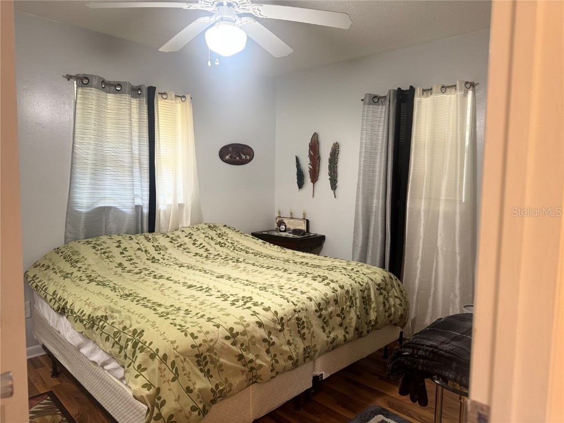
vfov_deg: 56.8
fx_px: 391
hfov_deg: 71.6
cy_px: 212
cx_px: 282
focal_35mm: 24
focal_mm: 6.76
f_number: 1.78
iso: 250
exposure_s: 1/60
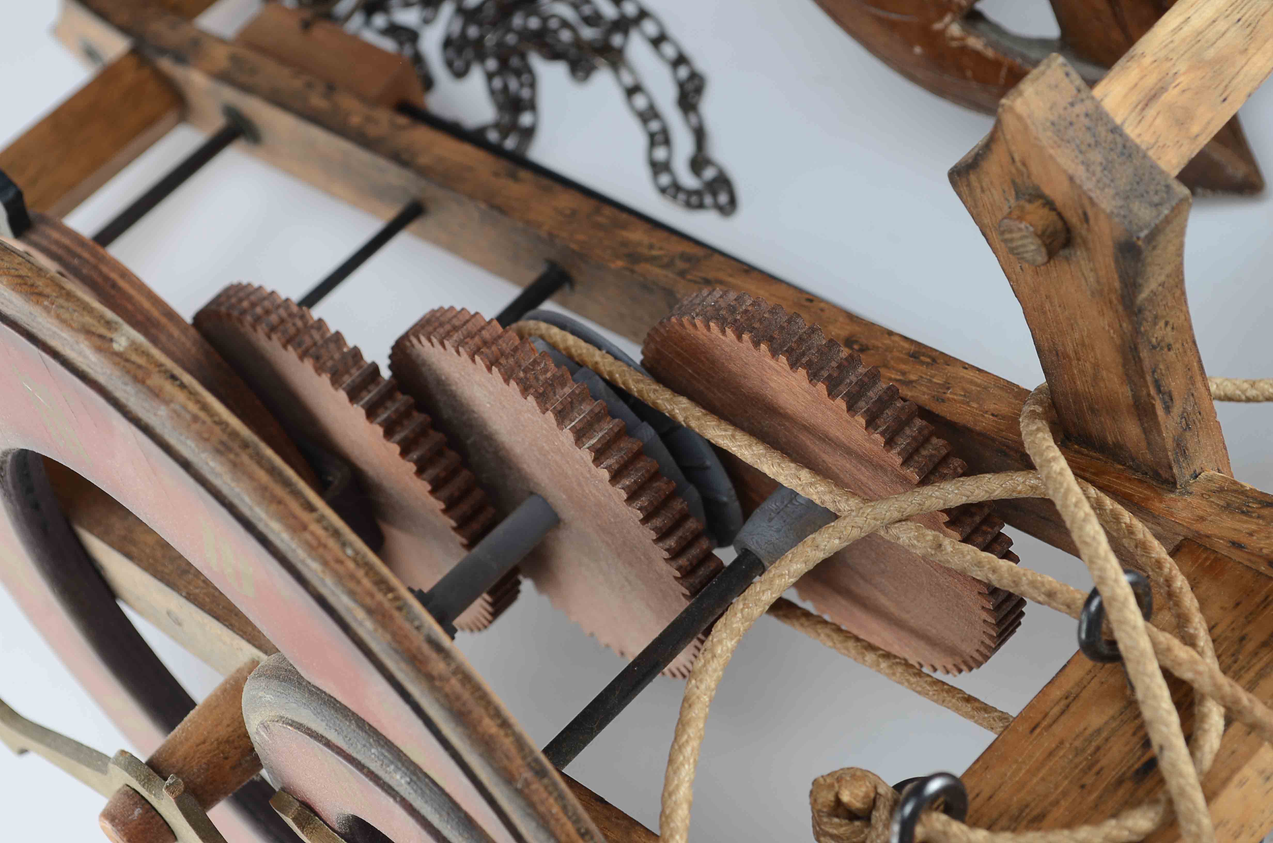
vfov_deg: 16.5
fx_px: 2911
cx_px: 636
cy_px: 422
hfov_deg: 24.7
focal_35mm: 82
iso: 100
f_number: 10
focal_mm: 55
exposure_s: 1/80
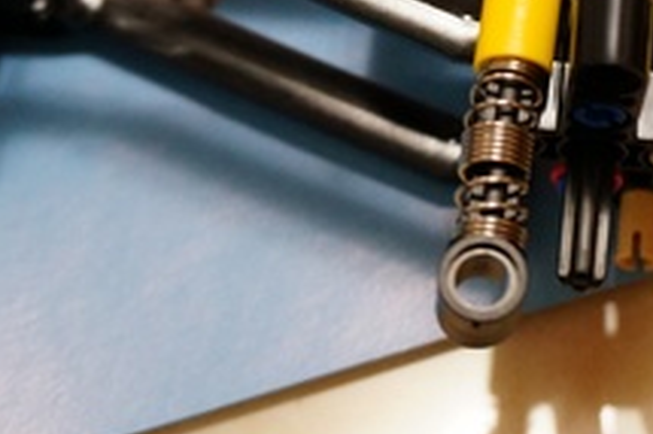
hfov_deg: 19.5
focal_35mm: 102
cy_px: -173
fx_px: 1857
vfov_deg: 12.8
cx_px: 620
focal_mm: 23
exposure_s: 1/40
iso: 1600
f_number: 4.5
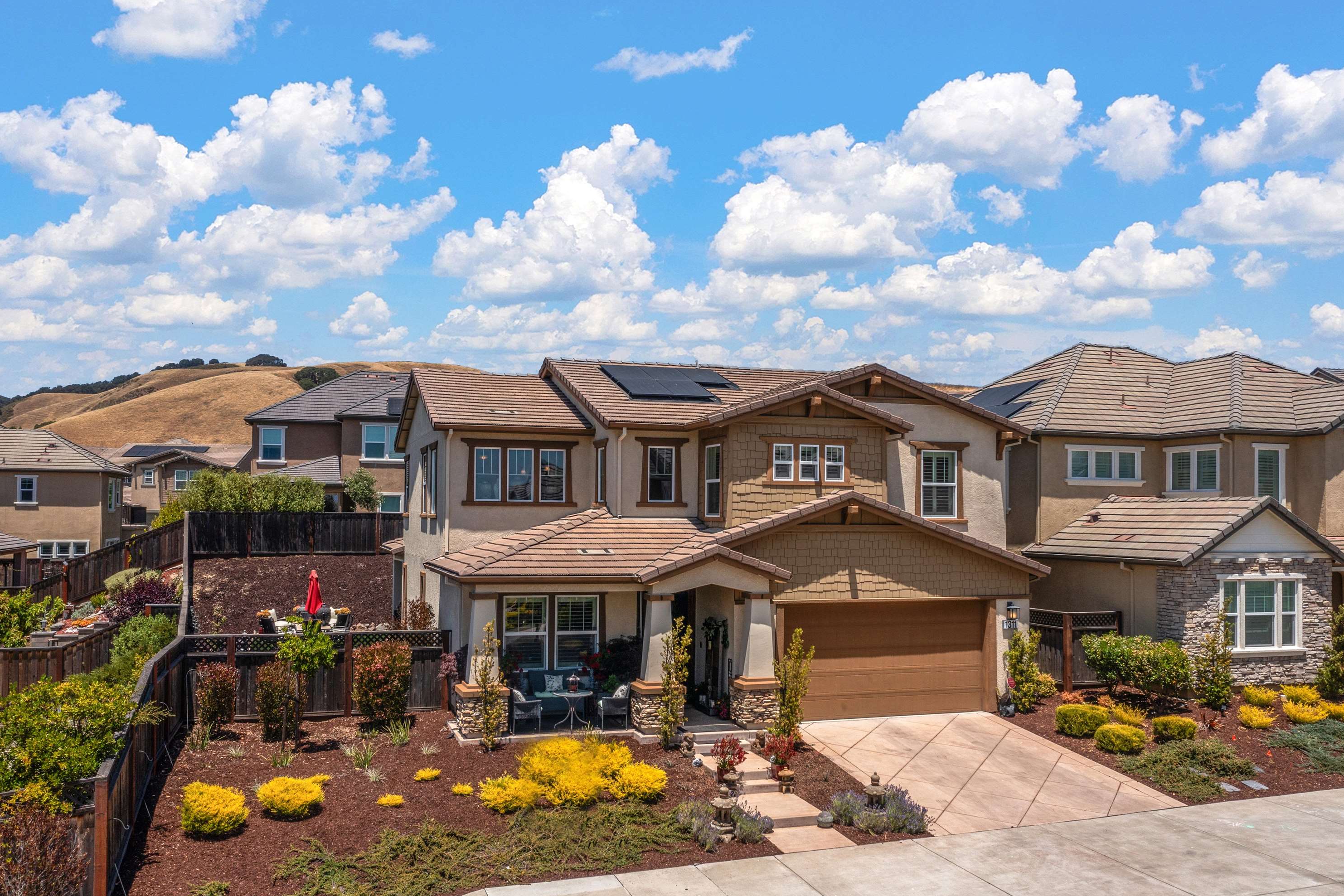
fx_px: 1083
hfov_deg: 63.6
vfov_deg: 45.0
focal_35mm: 29
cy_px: 448
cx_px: 688
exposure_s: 1/500
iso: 100
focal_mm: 10.26
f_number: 6.3
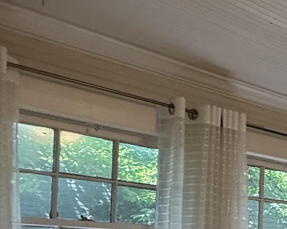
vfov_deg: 24.0
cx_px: 571
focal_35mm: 59
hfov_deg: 19.2
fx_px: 501
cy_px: 256
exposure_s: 1/60
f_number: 2.2
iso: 250
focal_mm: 2.22
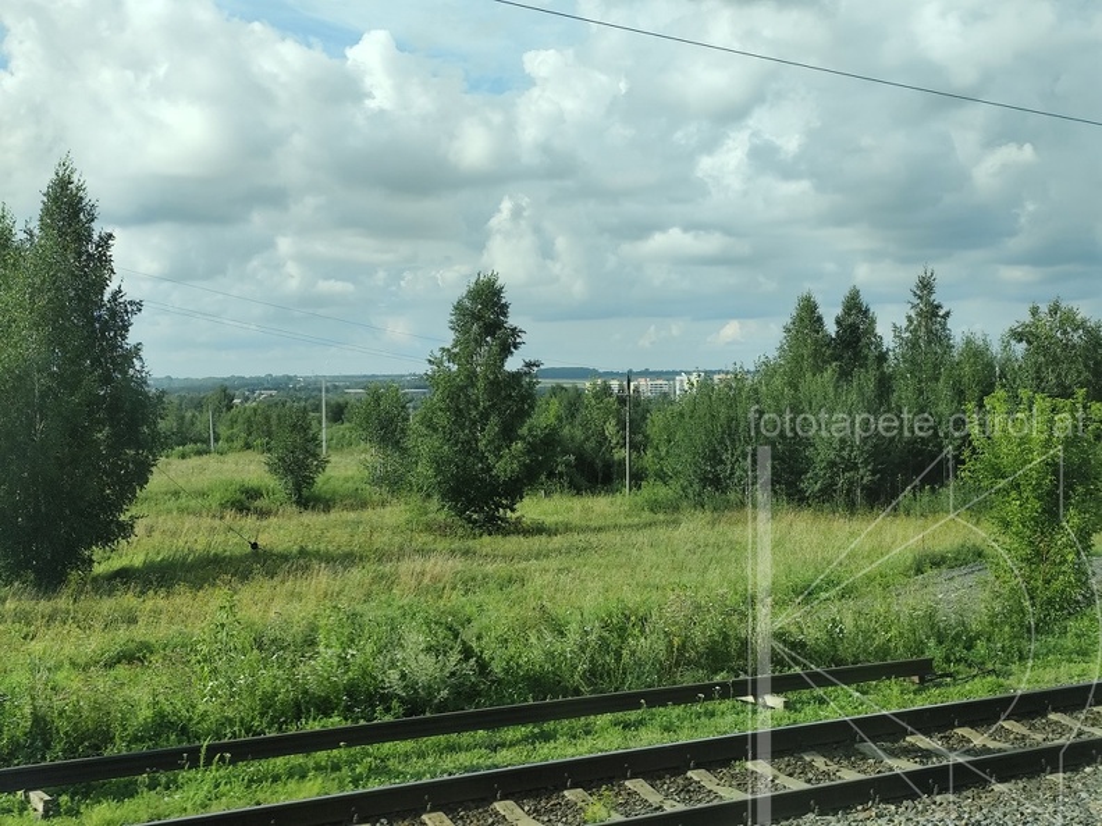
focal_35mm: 46
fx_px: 1464
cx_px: 551
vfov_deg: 31.5
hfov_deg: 41.2
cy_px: 413
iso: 50
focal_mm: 6.19
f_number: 1.65
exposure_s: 1/560
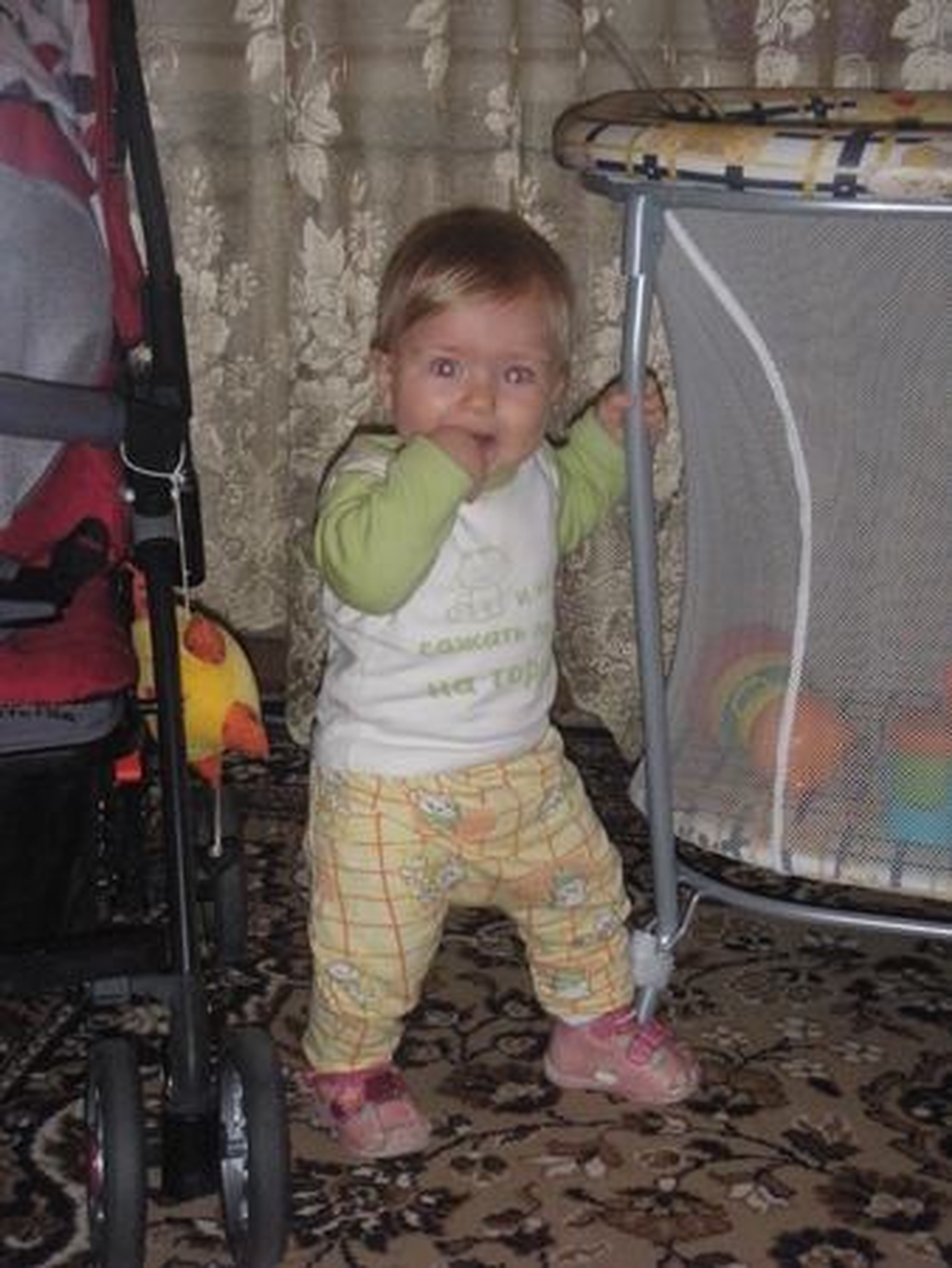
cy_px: 634
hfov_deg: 20.7
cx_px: 476
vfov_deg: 27.4
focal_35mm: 71
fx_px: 2601
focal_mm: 12.8
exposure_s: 1/250
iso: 800
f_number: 4.8
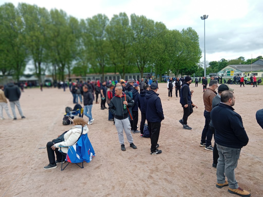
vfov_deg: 49.7
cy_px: 98
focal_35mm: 28
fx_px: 213
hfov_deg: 63.4
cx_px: 132
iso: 125
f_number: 2.8
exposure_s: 1/260
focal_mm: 3.95
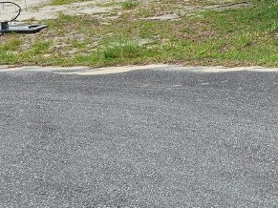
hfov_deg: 21.4
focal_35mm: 81
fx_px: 650
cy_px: -49
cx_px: 378
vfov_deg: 17.3
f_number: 1.8
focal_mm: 5.4
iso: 25
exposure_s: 1/443
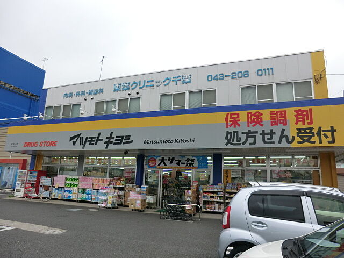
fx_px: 239
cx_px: 172
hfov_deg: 71.6
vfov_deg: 56.8
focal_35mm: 24
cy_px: 129
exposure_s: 1/320
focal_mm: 4.3
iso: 80
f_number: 3.2
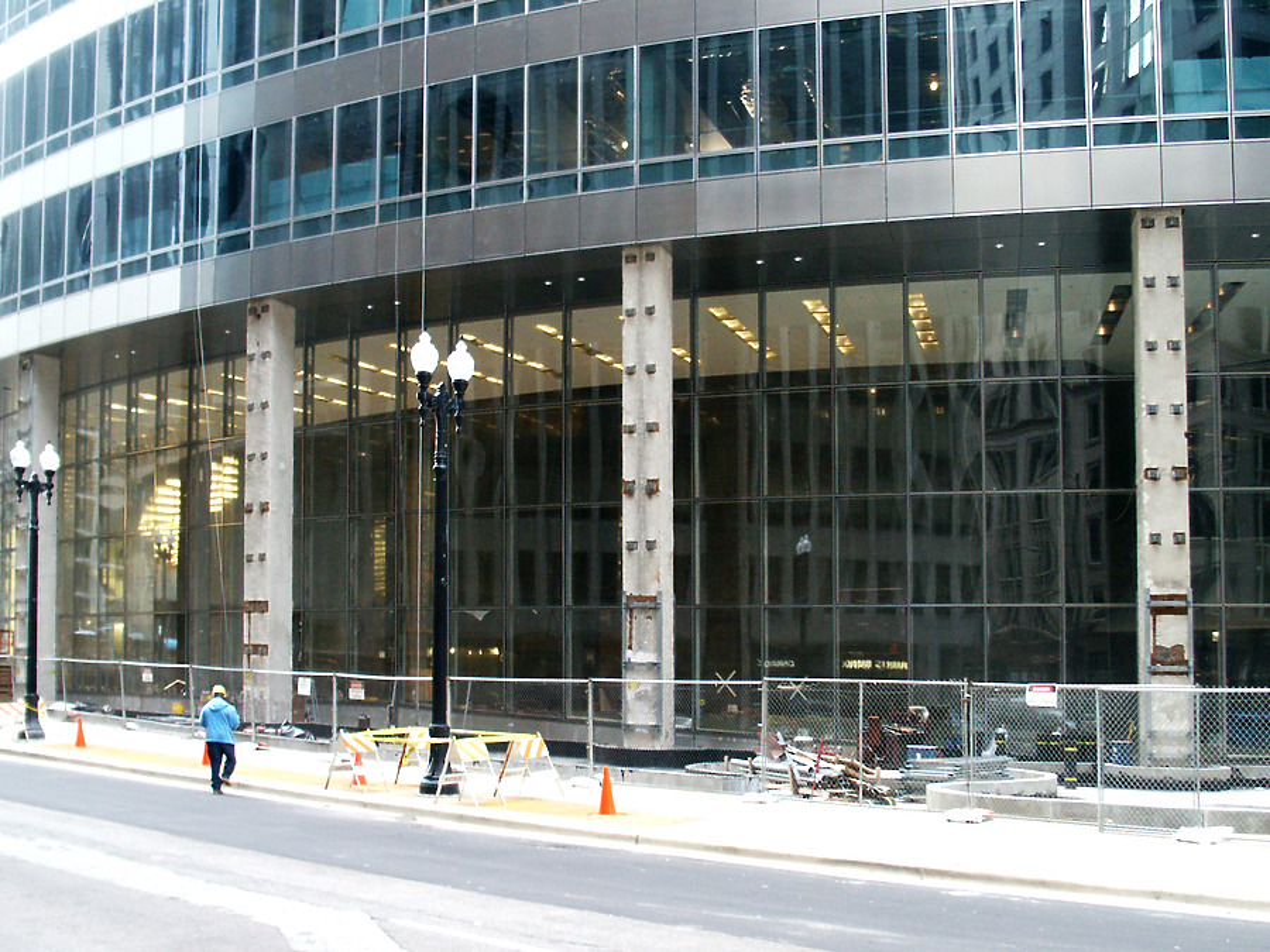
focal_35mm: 35
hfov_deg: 52.6
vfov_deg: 40.7
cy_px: 476
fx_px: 1284
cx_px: 635
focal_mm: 7.18
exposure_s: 1/30
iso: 200
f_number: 3
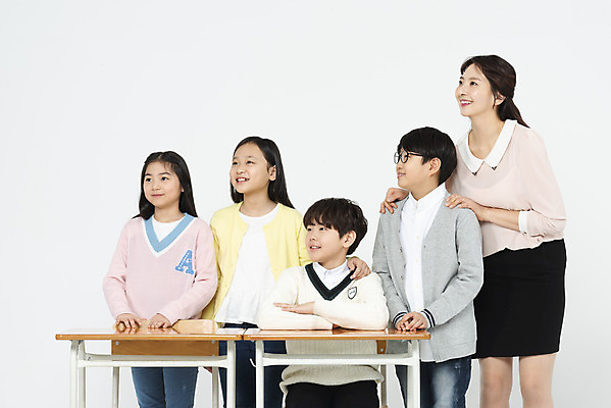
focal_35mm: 92
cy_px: 204
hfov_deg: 22.1
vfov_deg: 14.9
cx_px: 306
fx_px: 1562
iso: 100
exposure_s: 1/125
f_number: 16
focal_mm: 92
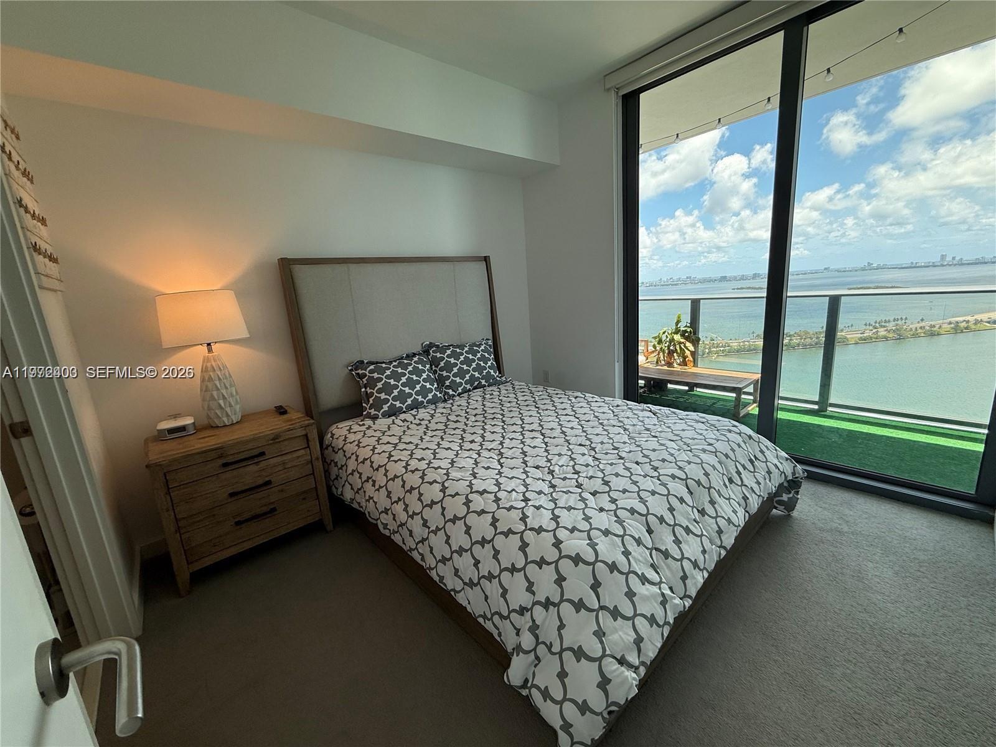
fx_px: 403
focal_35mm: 14
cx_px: 498
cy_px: 374
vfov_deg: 85.7
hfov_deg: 102.1
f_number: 2.2
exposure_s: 1/357
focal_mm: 2.22
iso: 50
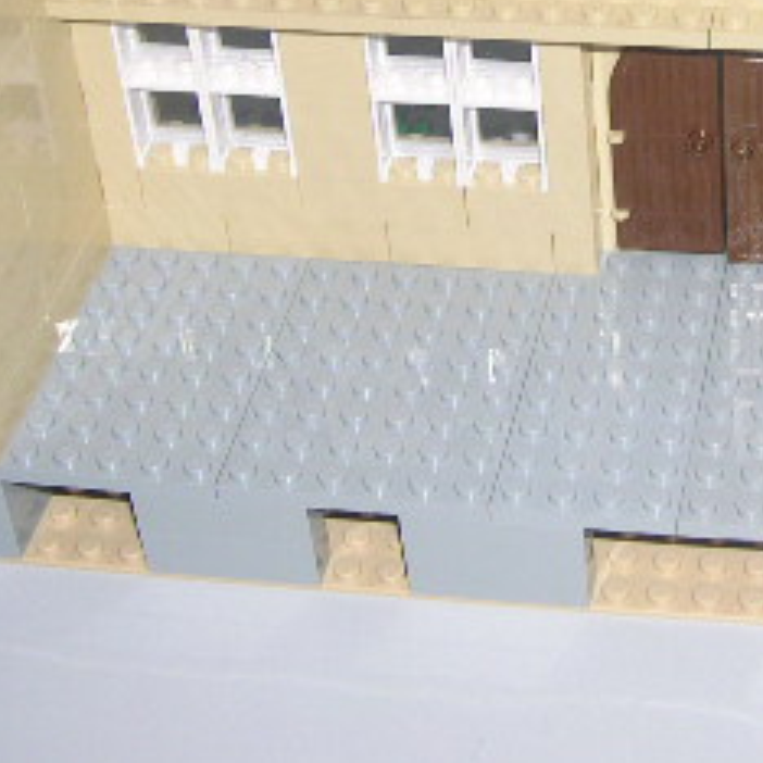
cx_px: 704
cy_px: 0
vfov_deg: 18.4
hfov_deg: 18.5
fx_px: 2294
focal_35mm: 92
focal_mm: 8
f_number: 2.8
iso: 100
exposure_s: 1/60
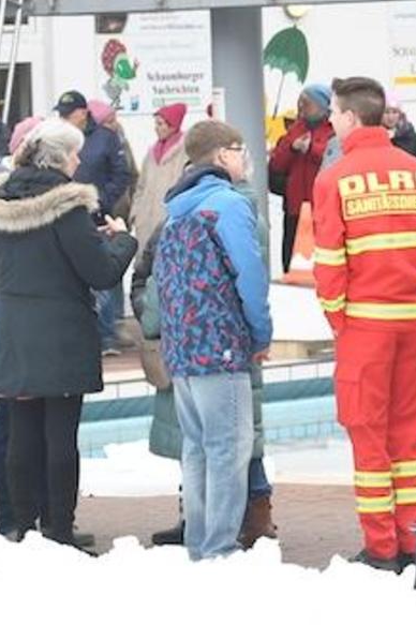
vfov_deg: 8.0
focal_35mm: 257
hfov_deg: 5.3
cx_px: 681
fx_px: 4460
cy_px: 214
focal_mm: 52
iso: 400
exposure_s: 1/250
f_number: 3.5
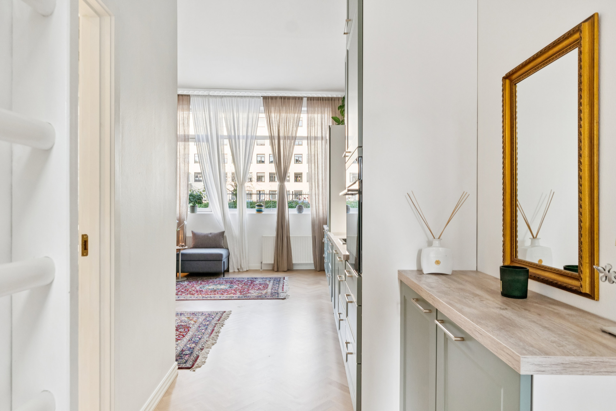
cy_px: 206
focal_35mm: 20
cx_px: 308
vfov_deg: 61.3
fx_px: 346
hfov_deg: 83.3
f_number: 7.1
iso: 250
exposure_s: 1/50
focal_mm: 13.5
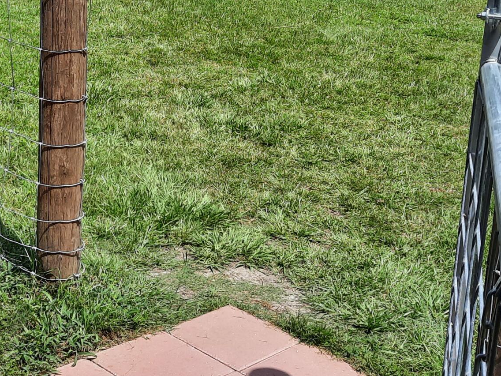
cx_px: 92
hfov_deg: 28.7
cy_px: 49
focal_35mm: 66
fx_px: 955
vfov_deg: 21.8
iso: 32
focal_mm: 4.6
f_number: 2
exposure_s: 1/1225
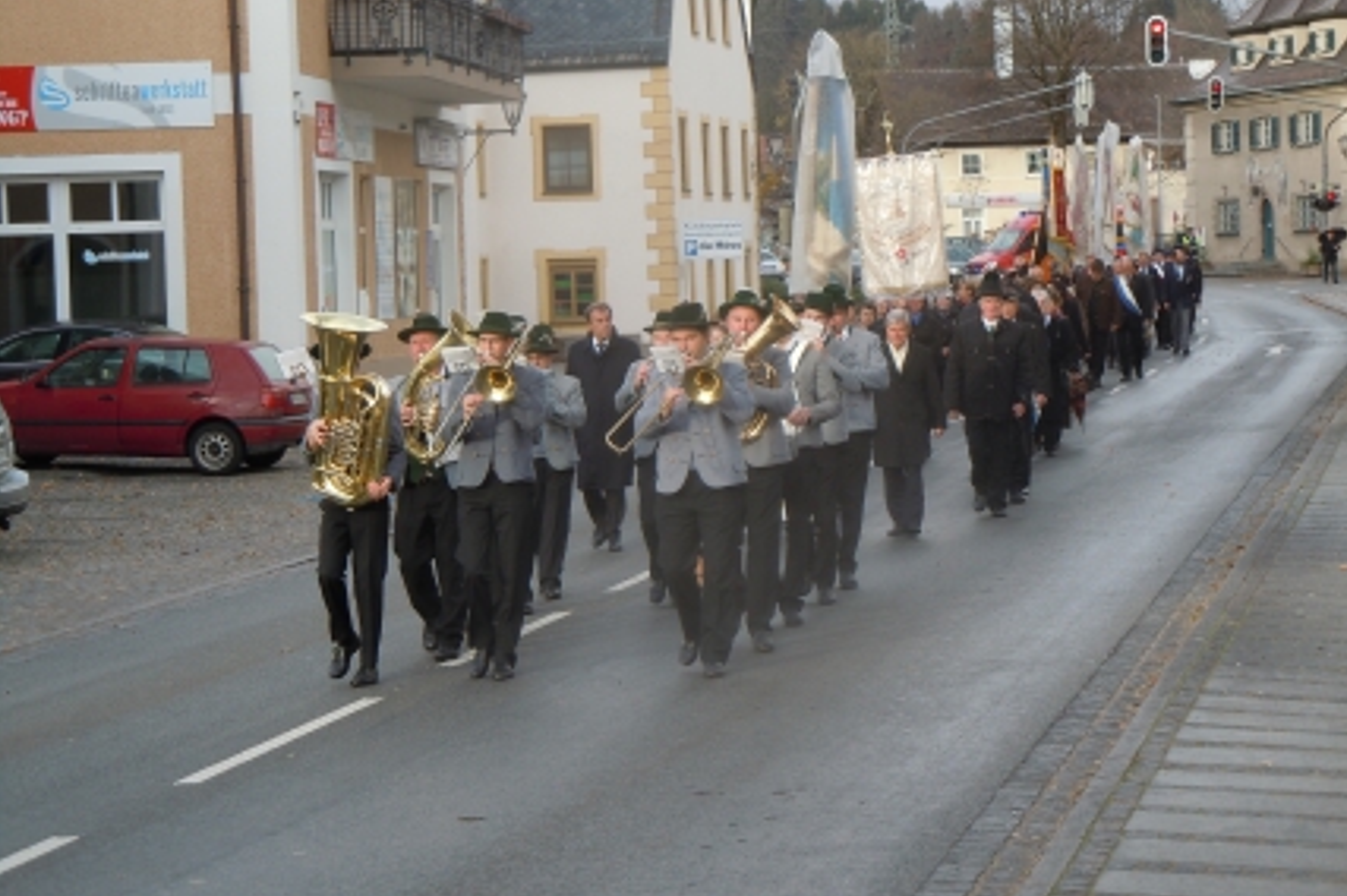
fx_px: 4000
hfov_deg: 19.1
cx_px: 675
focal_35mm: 107
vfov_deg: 12.8
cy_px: 405
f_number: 4.5
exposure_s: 1/125
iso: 100
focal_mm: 18.3
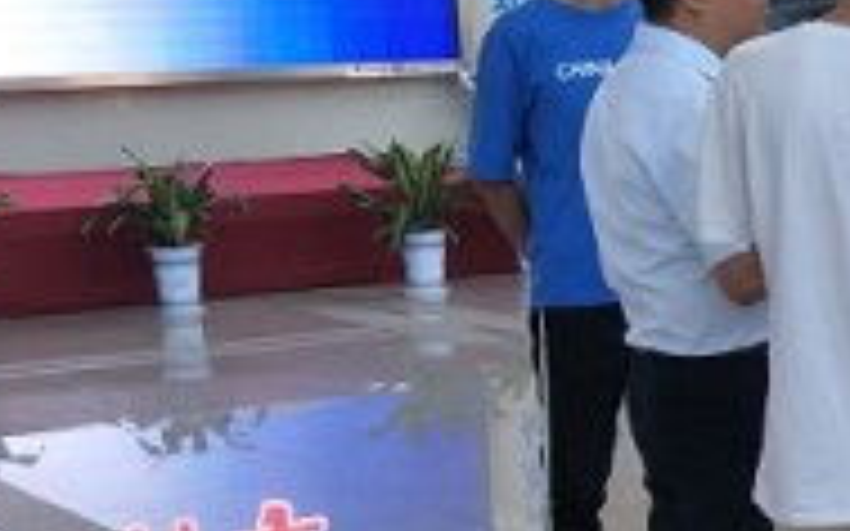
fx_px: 1992
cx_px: 1304
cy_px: 396
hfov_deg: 20.4
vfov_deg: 15.1
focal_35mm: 86
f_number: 1.7
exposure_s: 1/100
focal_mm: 4.1
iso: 111
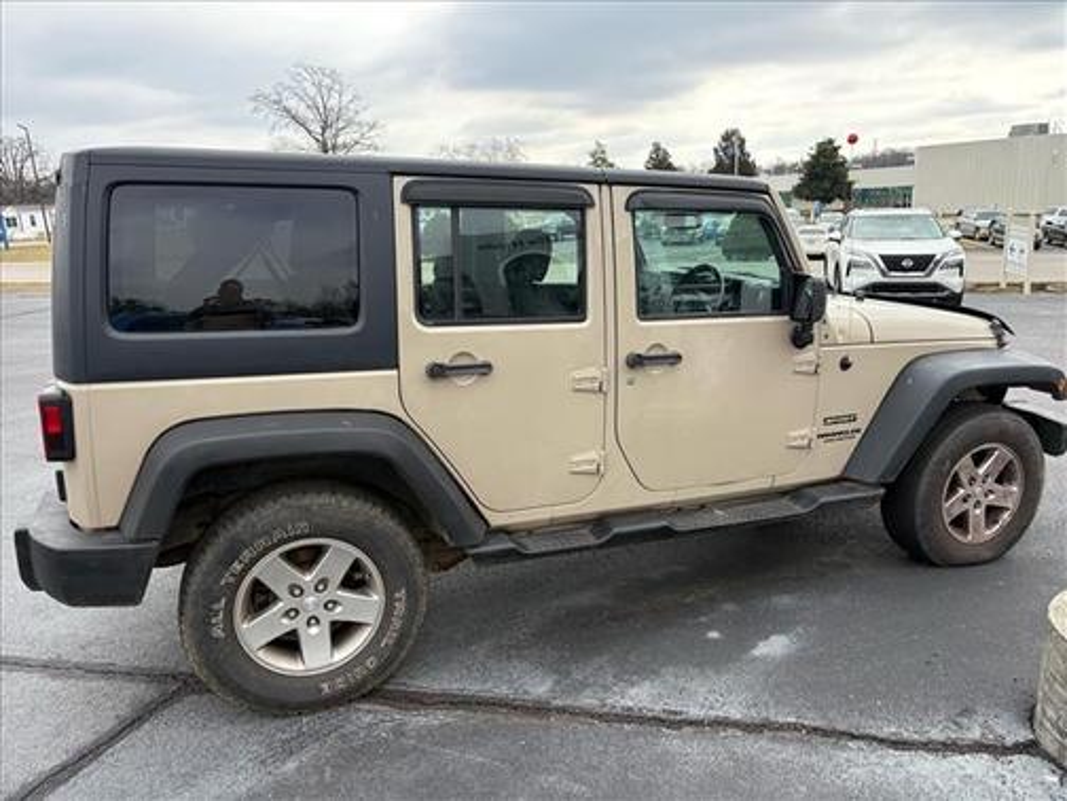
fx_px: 801
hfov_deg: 67.3
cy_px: 400
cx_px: 534
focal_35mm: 26
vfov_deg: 53.1
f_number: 1.6
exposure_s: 1/1848
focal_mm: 5.96
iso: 64
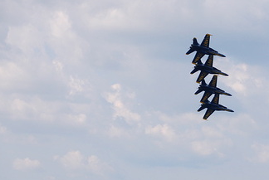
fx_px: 1144
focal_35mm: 153
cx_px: 214
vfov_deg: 9.0
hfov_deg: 13.3
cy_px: 106
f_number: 8
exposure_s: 1/1250
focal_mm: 55
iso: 400
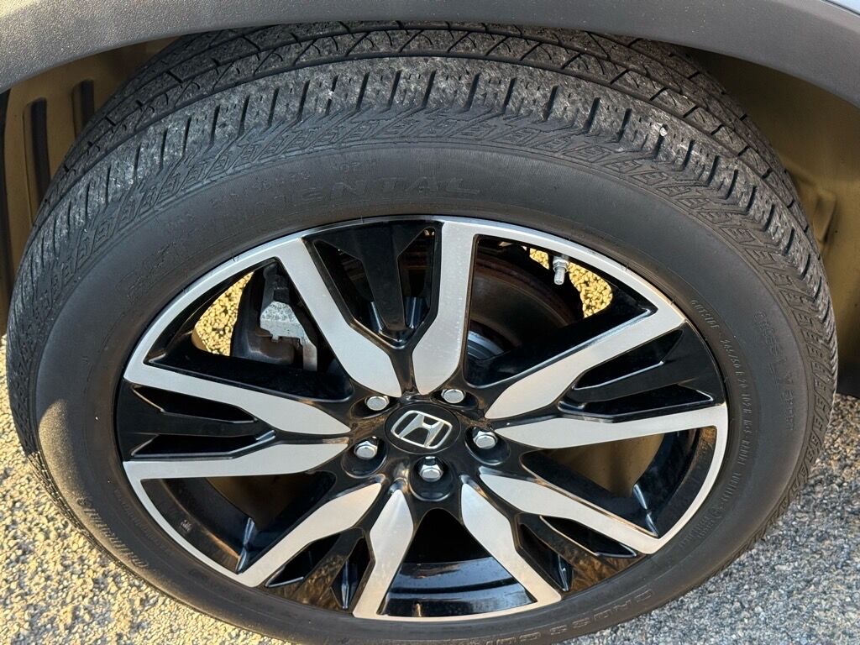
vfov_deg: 30.3
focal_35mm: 48
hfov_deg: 39.7
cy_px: 322
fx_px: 1193
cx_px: 430
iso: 160
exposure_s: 1/208
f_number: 1.78
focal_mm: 6.76
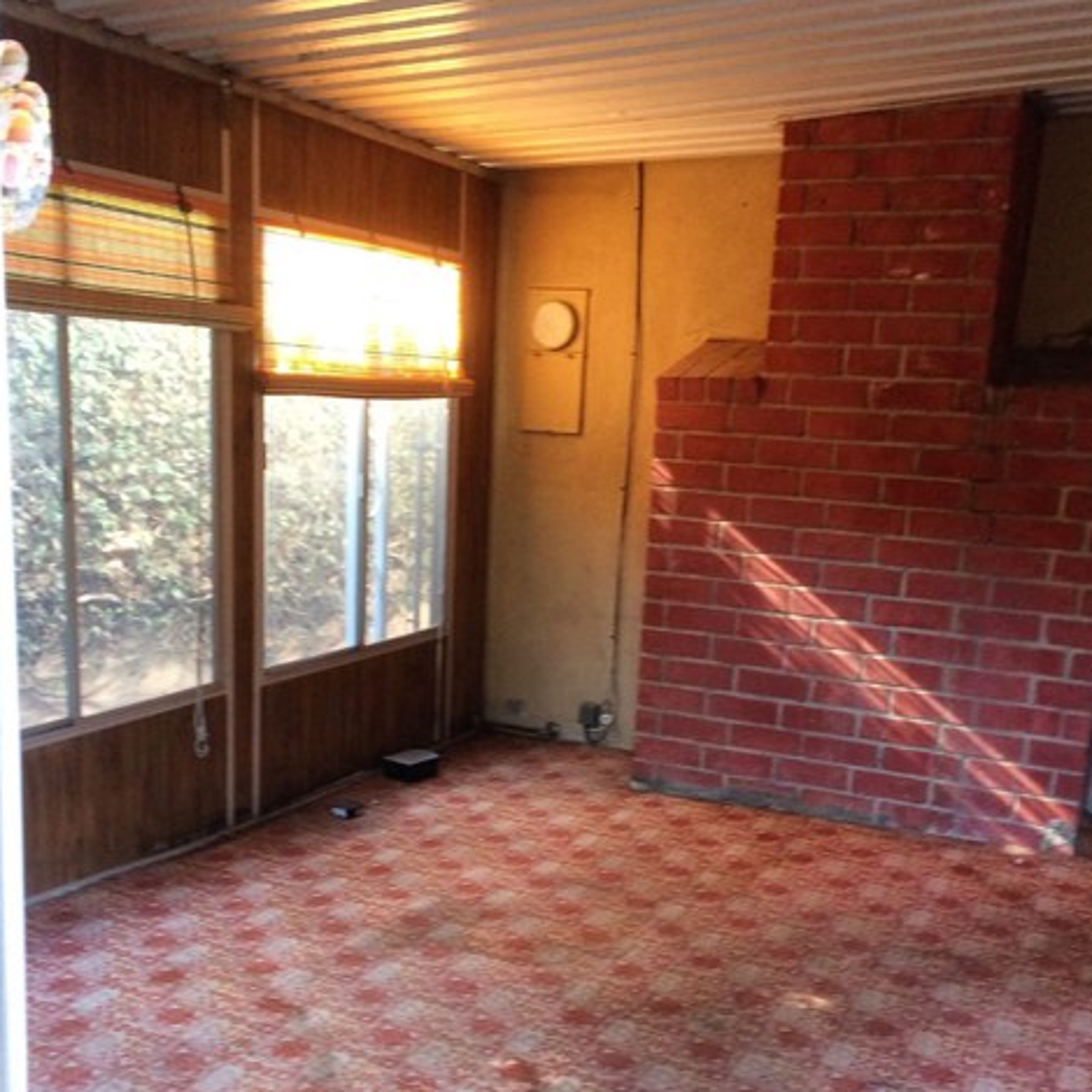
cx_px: 549
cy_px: 696
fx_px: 1249
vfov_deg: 46.7
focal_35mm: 35
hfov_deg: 47.2
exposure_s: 1/30
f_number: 2.2
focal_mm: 4.15
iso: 125
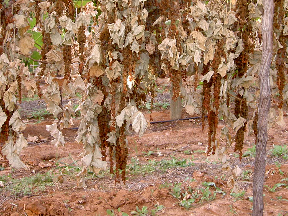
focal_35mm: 60
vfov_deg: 24.2
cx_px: 148
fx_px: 499
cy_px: 65
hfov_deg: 32.2
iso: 100
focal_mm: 8
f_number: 2.8
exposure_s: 1/40.8
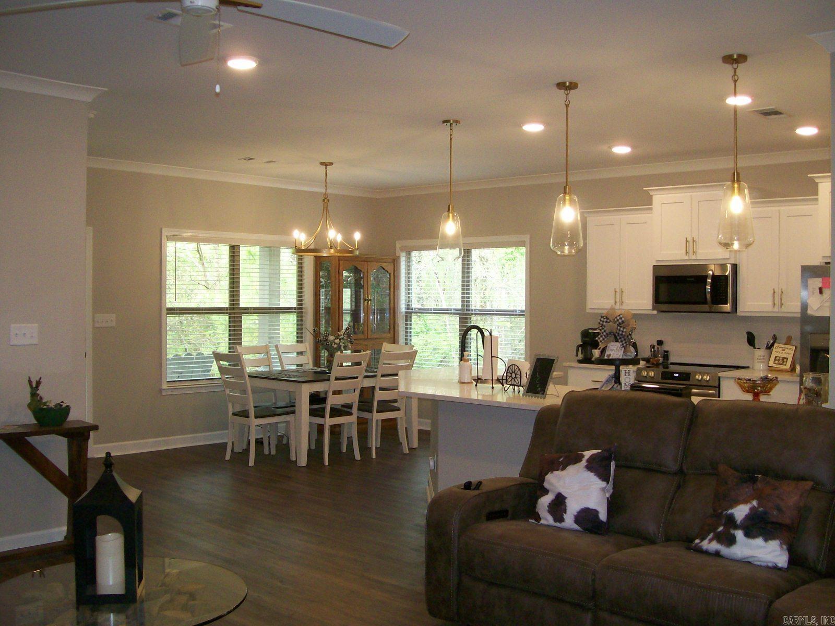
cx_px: 418
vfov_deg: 39.7
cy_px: 313
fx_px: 868
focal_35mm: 36
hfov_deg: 51.4
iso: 140
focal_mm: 6
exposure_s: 1/64
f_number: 2.7
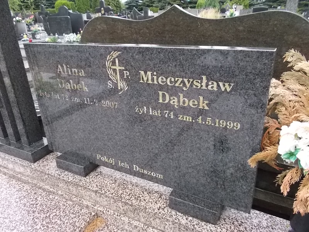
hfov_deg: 67.3
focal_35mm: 26
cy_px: 116
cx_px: 154
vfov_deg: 53.1
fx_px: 232
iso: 400
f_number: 3.2
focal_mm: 4.6
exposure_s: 1/500
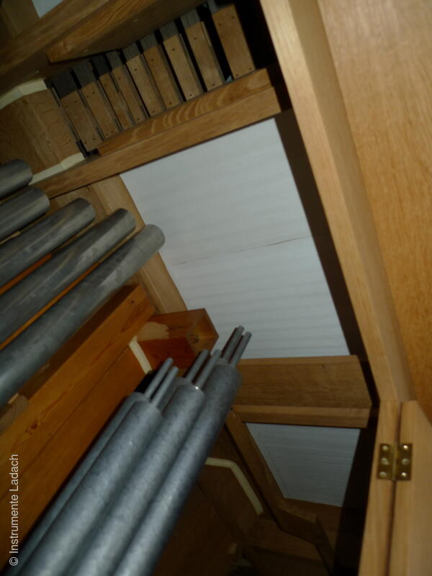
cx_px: 216
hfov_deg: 56.8
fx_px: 399
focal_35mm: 24
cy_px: 288
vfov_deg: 71.6
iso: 100
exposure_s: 1/25
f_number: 2
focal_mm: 5.1
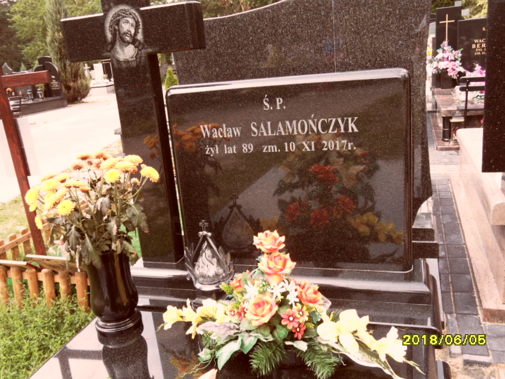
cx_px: 252
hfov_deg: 56.8
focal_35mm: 32
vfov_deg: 44.2
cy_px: 190
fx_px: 467
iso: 80
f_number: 3.4
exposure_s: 1/125
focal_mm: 5.3
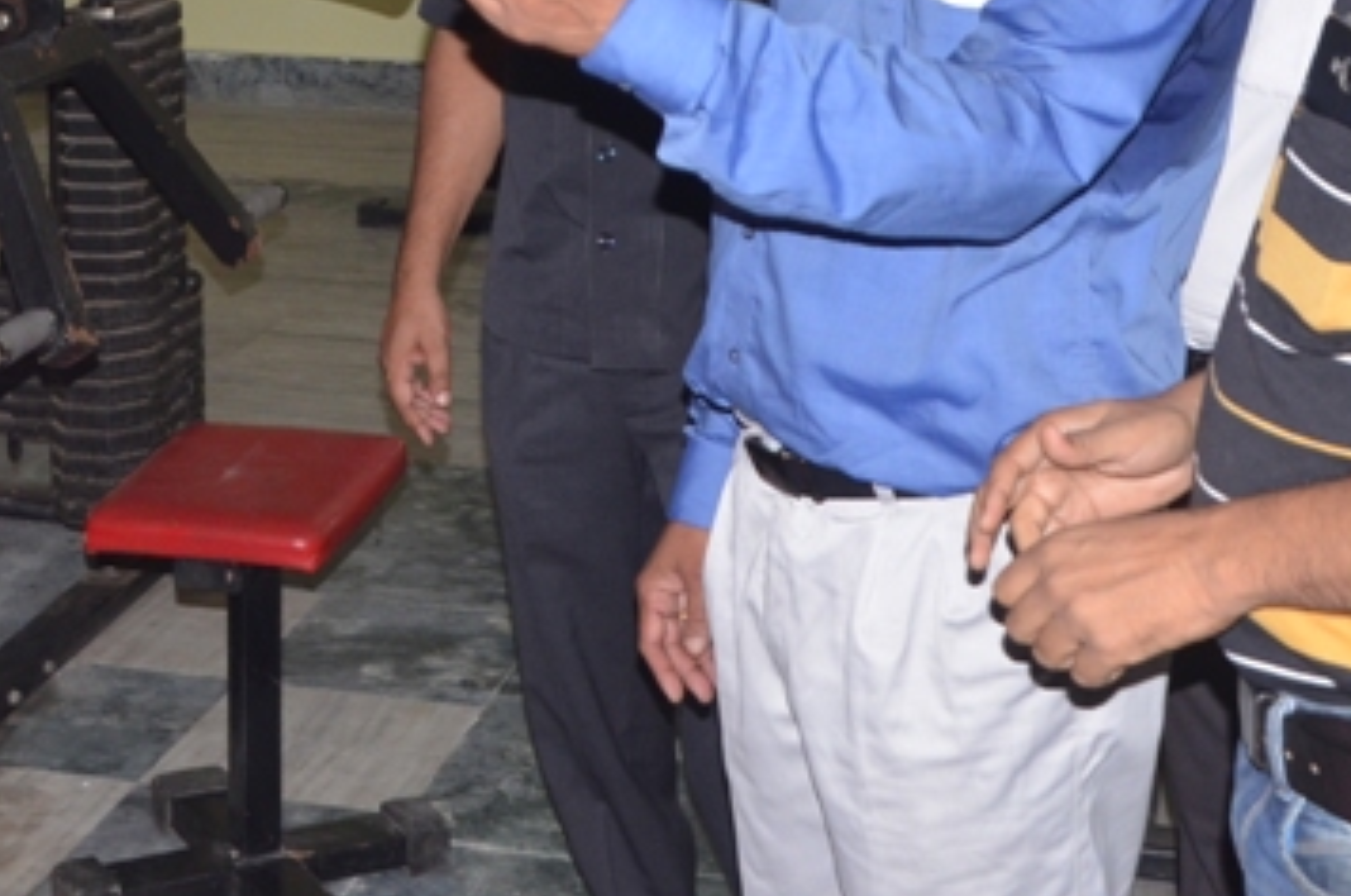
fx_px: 3034
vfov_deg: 16.3
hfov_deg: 24.9
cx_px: 361
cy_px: -76
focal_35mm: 81
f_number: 7.1
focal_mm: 24
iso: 640
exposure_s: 1/125
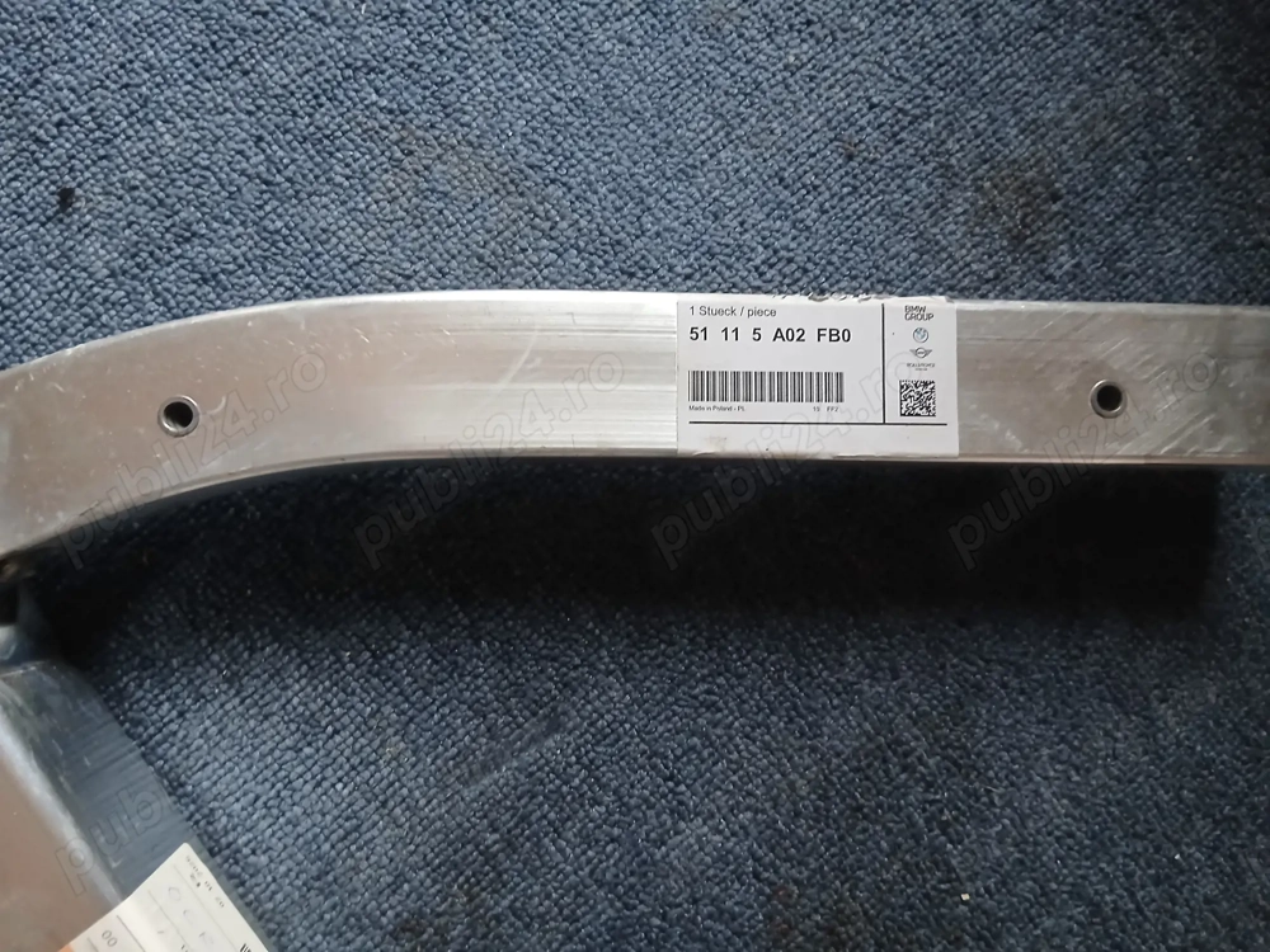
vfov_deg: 53.1
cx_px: 635
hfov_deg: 67.3
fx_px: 954
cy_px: 476
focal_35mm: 26
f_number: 1.8
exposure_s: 1/20
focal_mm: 3.98
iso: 500
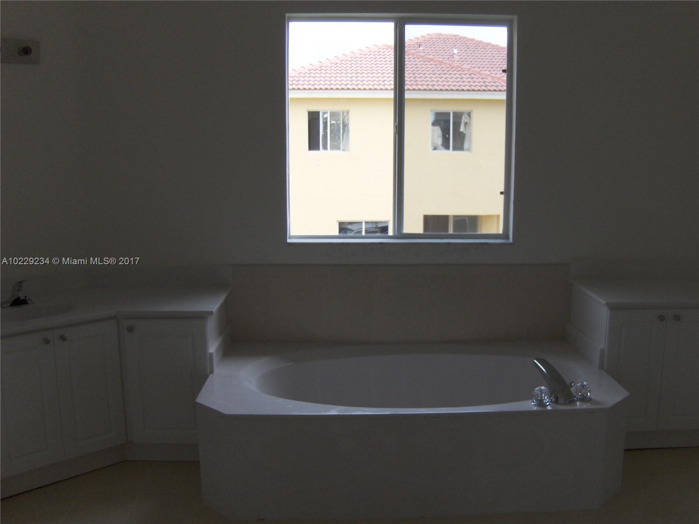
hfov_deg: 52.6
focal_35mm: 35
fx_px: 707
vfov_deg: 40.7
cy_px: 262
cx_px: 350
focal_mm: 7.5
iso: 100
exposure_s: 1/408
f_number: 2.8
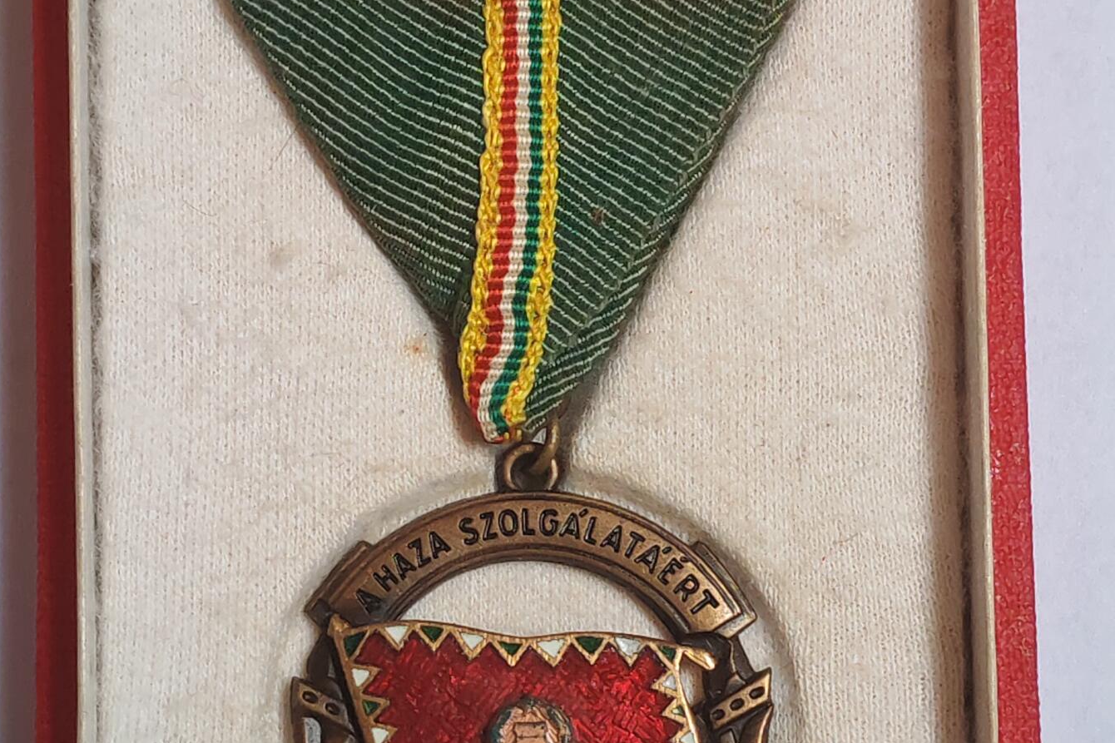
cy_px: 496
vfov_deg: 14.4
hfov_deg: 21.5
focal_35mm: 95
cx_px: 558
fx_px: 2942
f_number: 1.95
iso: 400
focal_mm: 5.52
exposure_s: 1/100
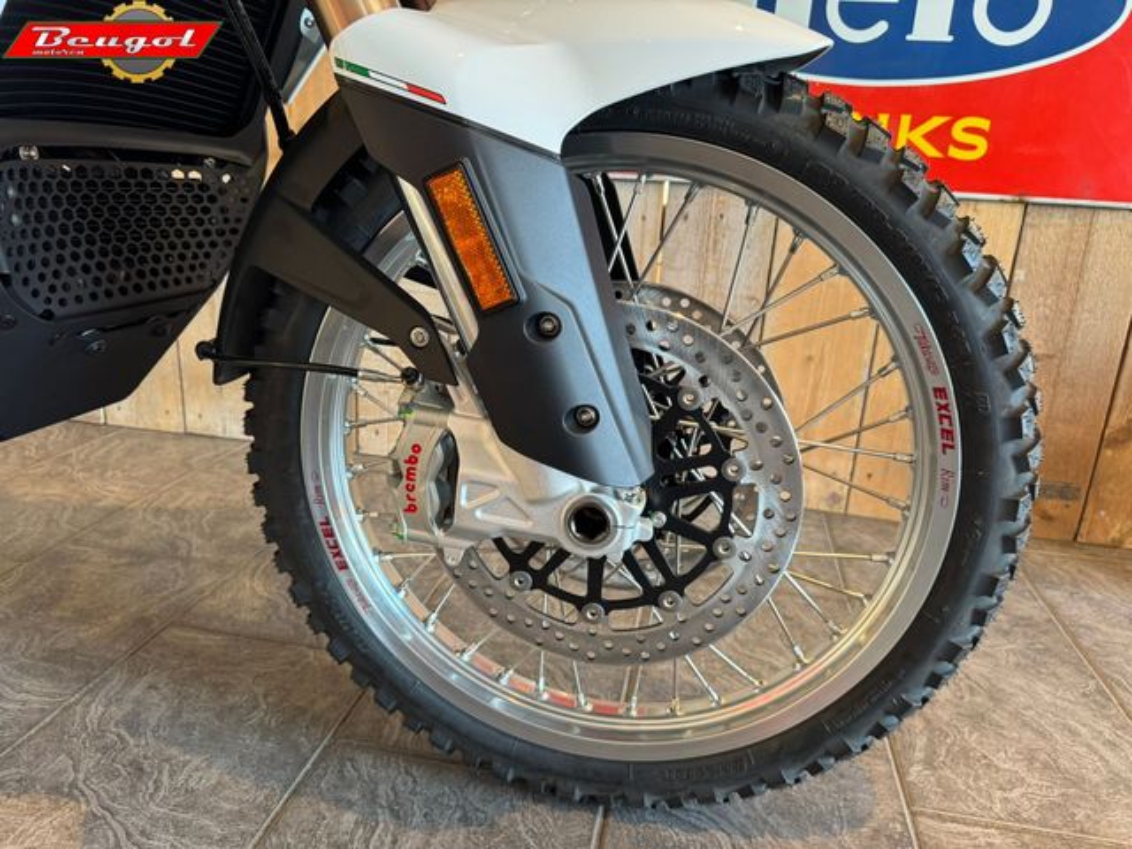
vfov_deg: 56.8
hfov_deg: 71.6
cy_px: 424
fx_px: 785
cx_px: 566
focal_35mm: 24
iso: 320
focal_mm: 6.76
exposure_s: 1/49
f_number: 1.78
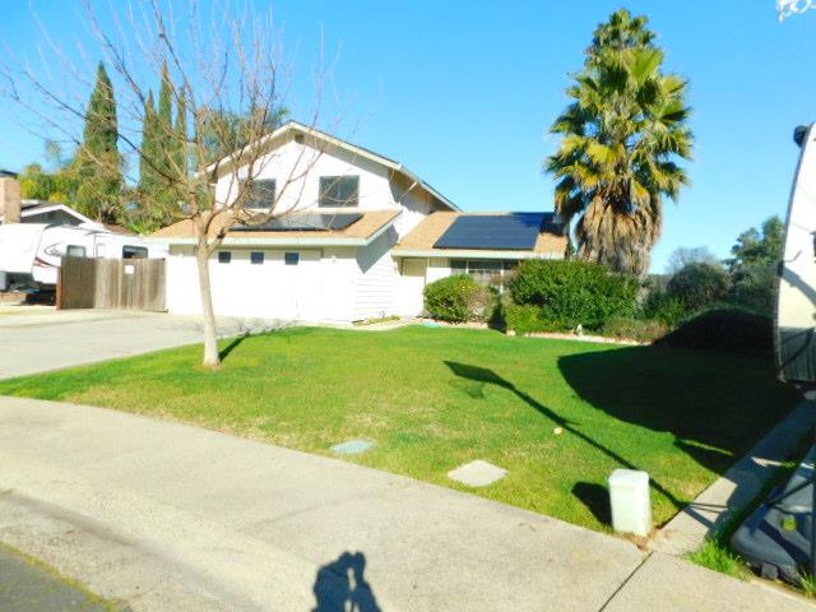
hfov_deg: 73.9
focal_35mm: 23
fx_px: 542
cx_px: 408
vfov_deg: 58.9
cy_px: 306
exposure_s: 1/1000
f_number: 3
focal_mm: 4
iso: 125
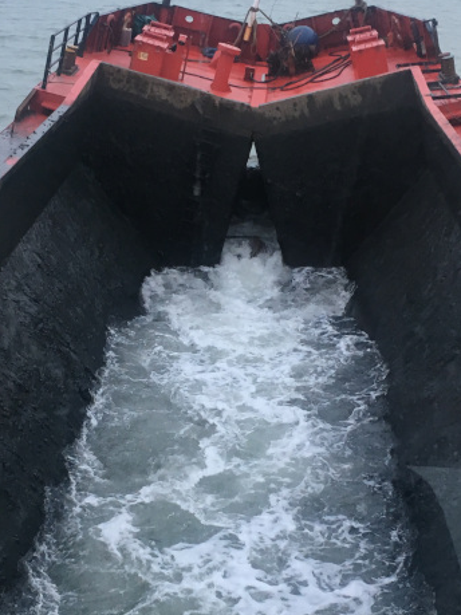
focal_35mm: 59
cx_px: 240
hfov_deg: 24.8
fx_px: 1048
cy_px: 361
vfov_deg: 32.6
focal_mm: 4.15
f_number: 2.2
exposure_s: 1/33
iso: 32
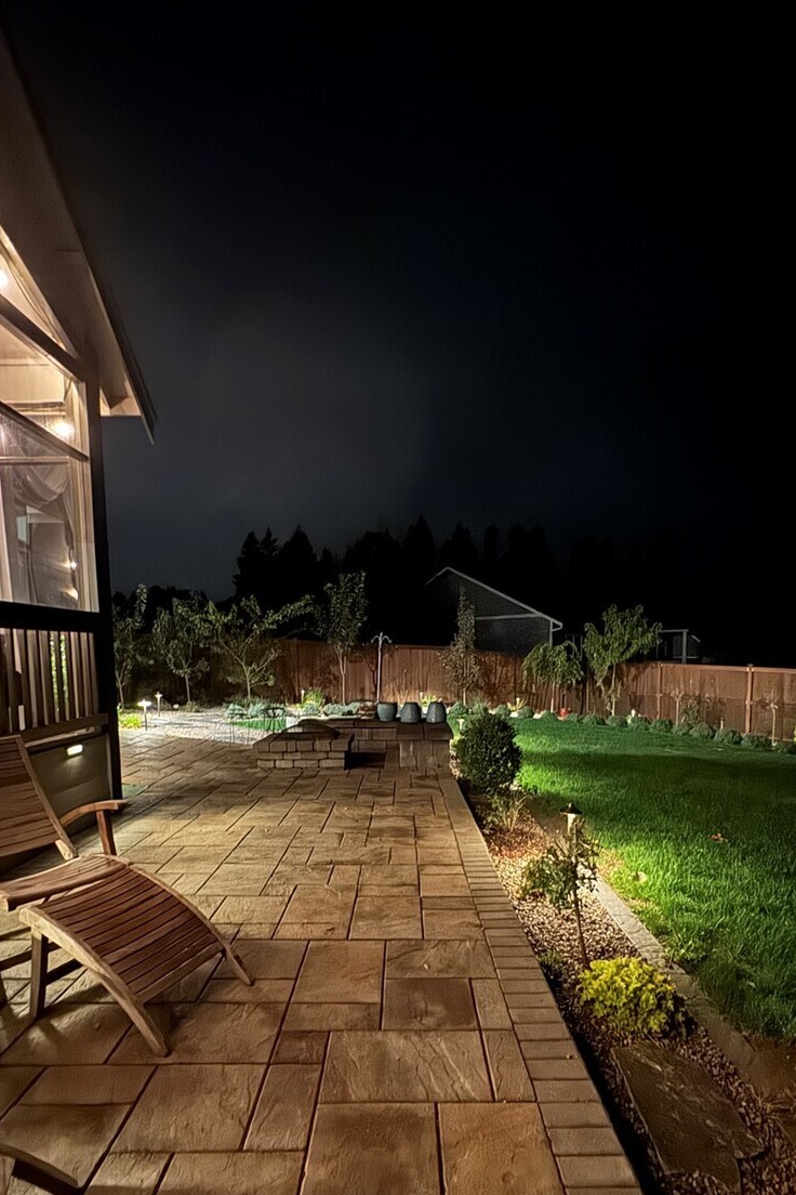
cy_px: 715
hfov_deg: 64.5
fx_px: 630
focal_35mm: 19
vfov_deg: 85.9
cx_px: 417
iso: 4000
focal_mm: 2.22
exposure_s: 1/7
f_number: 2.2
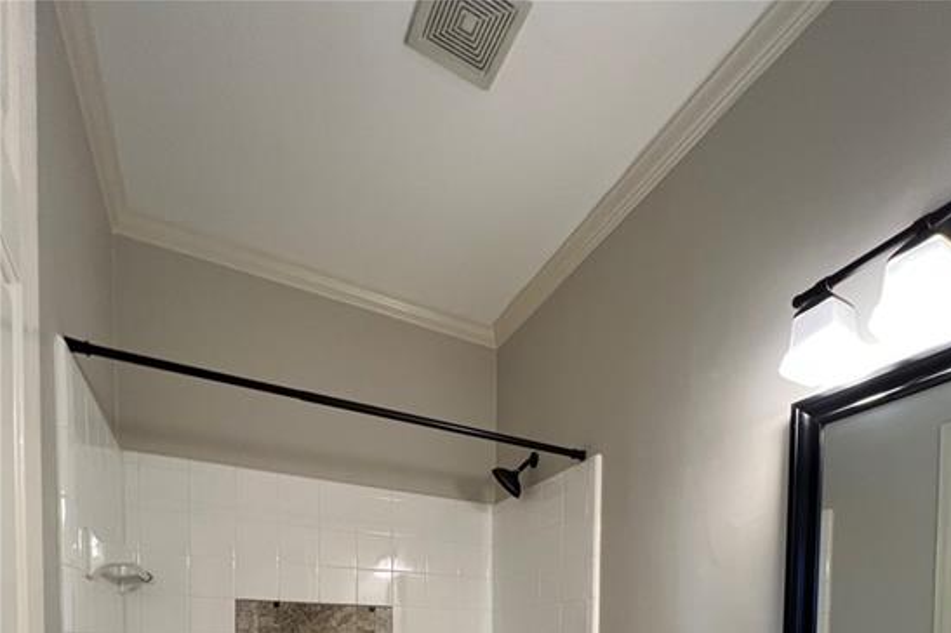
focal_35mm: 19
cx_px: 499
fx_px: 502
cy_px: 666
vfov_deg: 49.2
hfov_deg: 86.9
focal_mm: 1.57
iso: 250
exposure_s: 1/120
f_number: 1.8
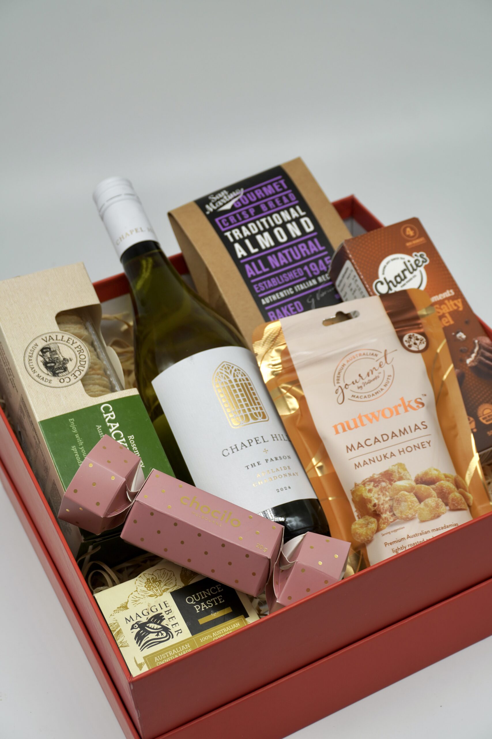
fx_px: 1076
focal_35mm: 52
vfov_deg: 37.8
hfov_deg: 25.8
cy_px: 370
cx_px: 246
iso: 100
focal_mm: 35
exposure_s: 1/80
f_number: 6.3
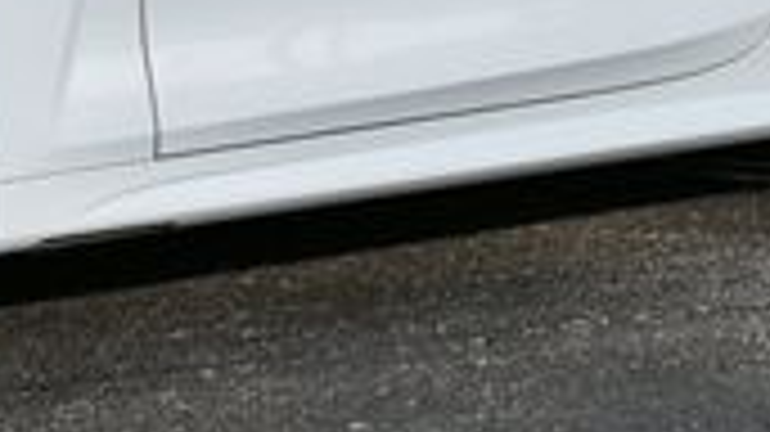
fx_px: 3531
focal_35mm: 173
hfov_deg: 12.3
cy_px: -396
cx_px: 14
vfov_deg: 6.8
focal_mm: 22
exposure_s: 1/250
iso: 100
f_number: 8
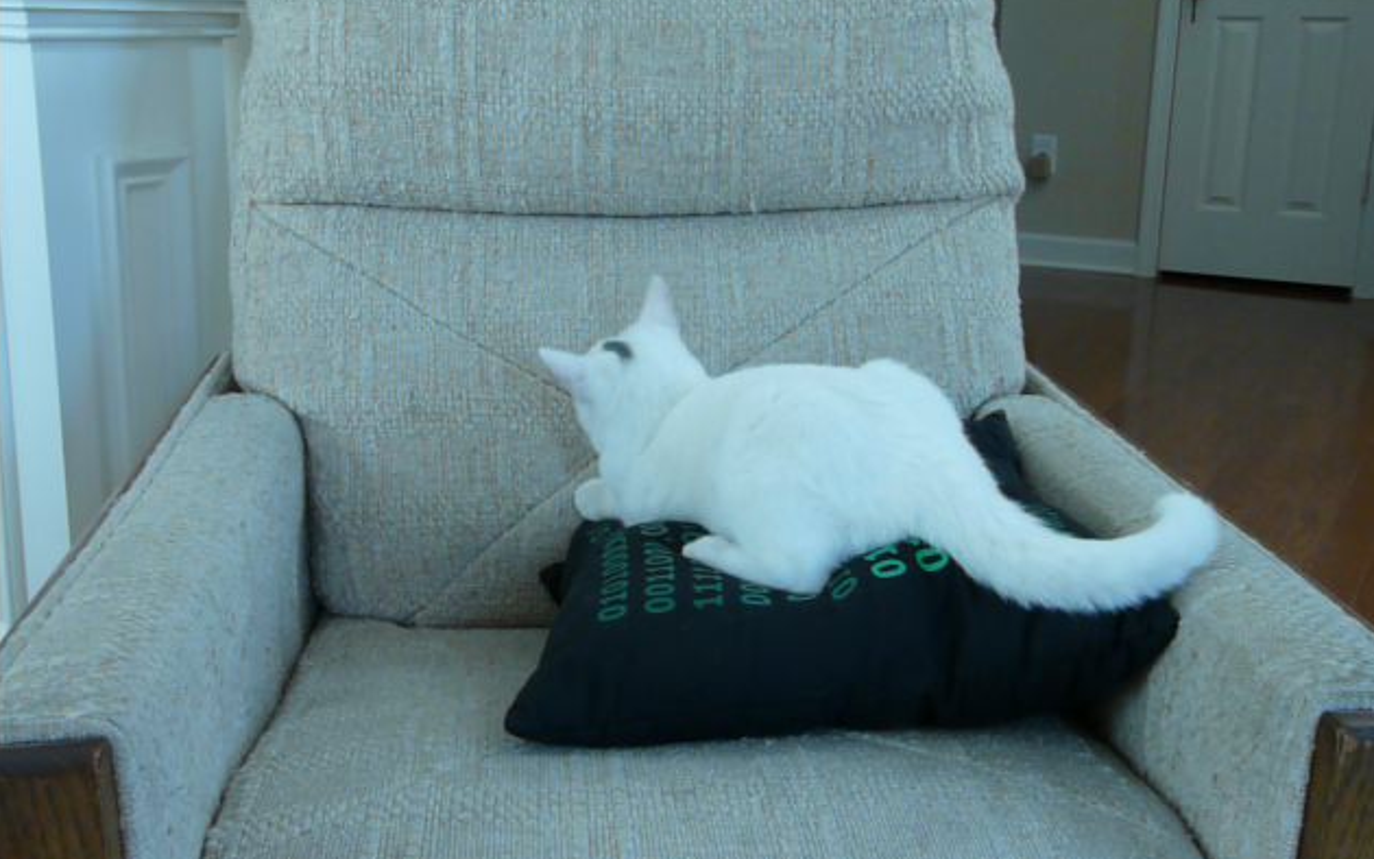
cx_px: 694
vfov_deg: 30.5
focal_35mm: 42
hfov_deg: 47.2
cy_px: 403
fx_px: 1573
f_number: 4
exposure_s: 1/80
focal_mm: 6.4
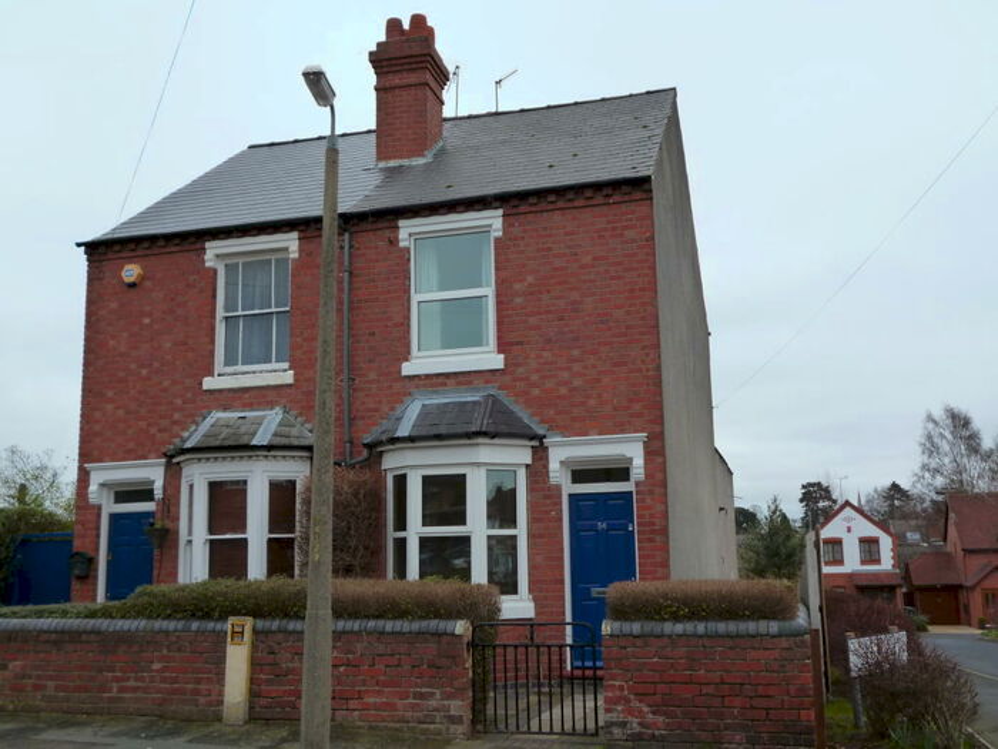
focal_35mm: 36
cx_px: 499
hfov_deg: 51.4
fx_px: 1038
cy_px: 374
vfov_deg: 39.7
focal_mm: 6.4
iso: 160
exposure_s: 1/320
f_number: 3.5
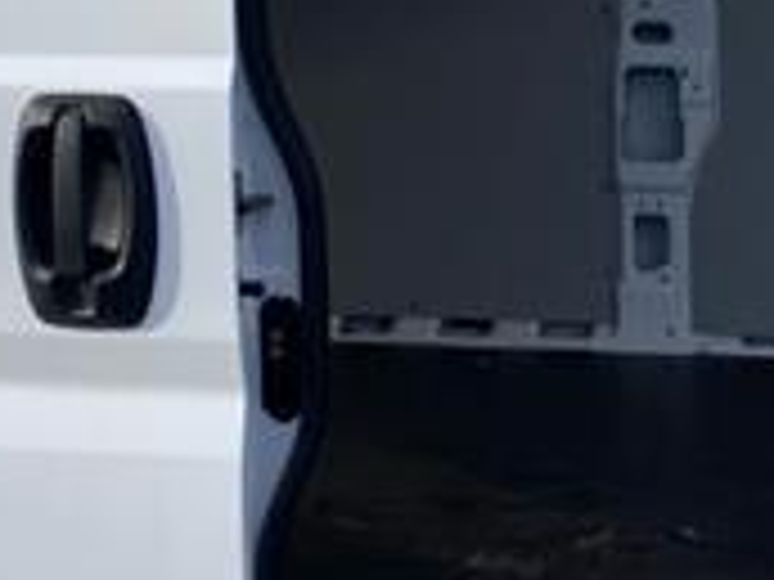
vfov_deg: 14.9
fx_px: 2169
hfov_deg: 19.6
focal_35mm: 97
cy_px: -22
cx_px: 801
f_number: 1.8
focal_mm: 4.25
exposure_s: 1/2688
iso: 32
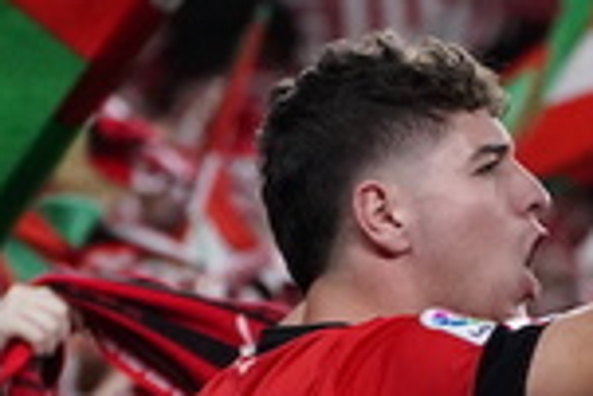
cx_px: 589
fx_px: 13009
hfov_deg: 2.6
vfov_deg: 1.7
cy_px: 502
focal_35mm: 789
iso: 8000
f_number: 5.6
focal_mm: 164
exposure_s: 1/1000
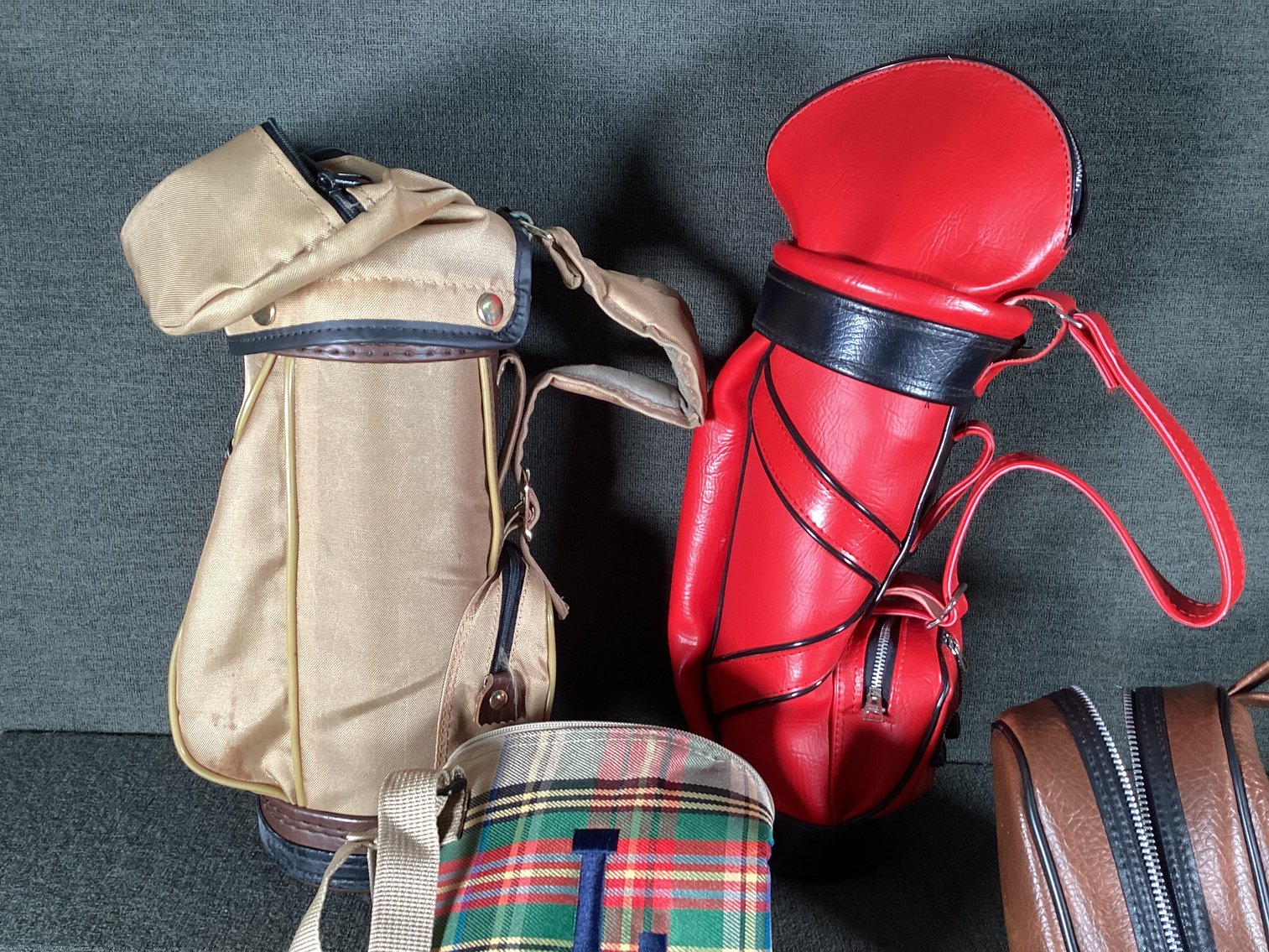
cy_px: 476
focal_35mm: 31
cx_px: 634
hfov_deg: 58.3
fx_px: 1137
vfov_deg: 45.4
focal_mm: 3.3
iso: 100
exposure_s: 1/50
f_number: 2.4
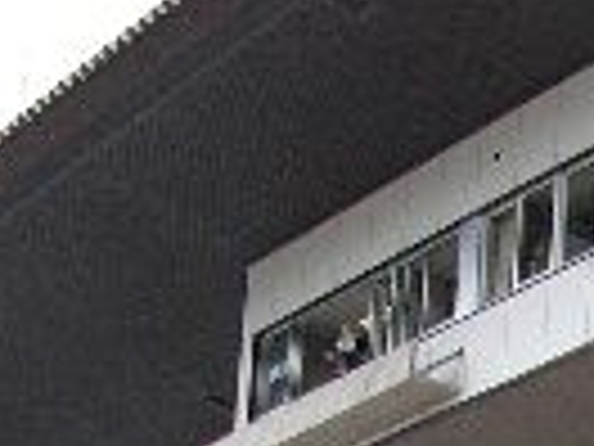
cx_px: 702
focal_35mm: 175
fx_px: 3003
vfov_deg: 8.0
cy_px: 937
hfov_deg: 11.1
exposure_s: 1/1000
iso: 100
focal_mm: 6
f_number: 2.8
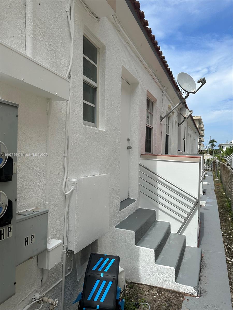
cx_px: 116
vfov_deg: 71.6
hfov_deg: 56.8
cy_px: 155
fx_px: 215
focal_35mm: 24
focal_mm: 6.86
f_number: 1.78
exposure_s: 1/5848
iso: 80
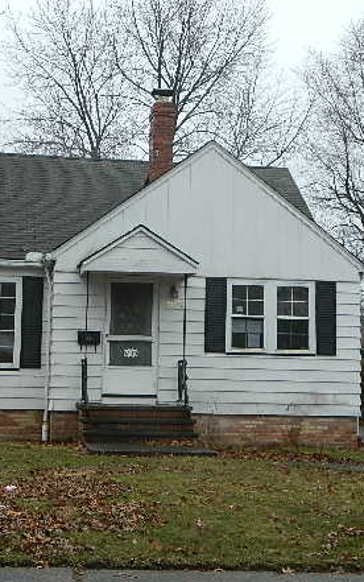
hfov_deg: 20.6
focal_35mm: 63
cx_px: 140
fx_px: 999
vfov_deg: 32.5
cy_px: 273
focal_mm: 7.3
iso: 80
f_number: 3.5
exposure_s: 1/400
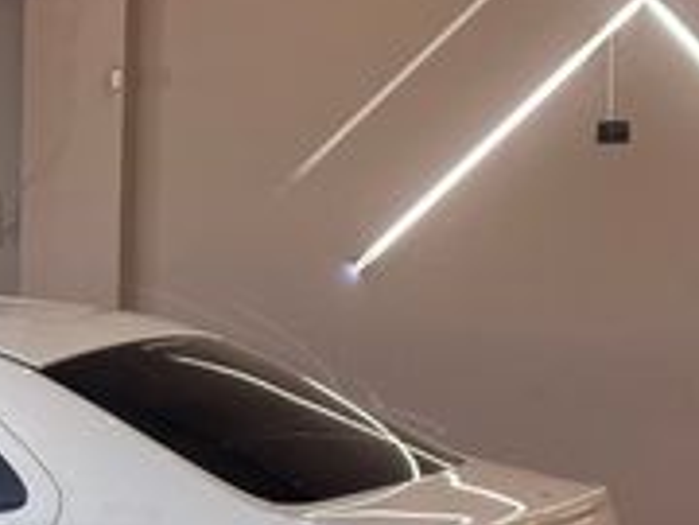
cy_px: 537
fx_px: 2746
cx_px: -159
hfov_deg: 14.0
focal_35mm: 136
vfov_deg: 10.8
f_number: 1.6
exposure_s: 1/60
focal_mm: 5.96
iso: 32
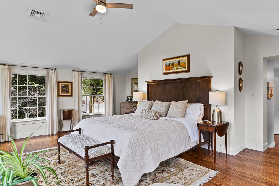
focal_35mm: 21
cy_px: 98
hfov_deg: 80.7
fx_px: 163
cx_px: 160
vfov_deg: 59.5
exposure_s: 1/13
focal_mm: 18
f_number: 7.1
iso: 400
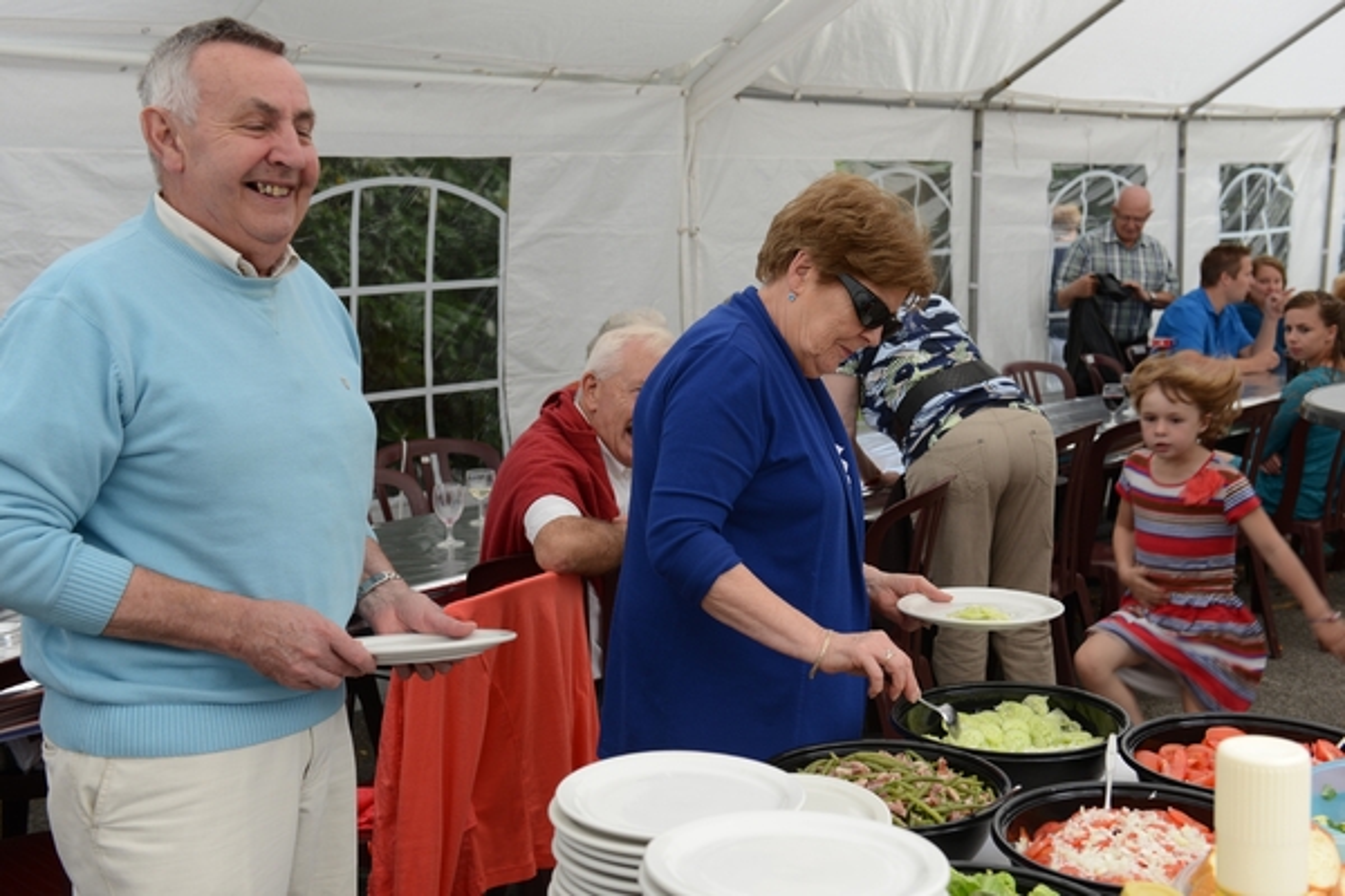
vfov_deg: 28.1
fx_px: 1793
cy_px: 448
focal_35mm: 48
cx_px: 672
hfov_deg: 41.1
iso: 200
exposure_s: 1/125
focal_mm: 48
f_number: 5.6
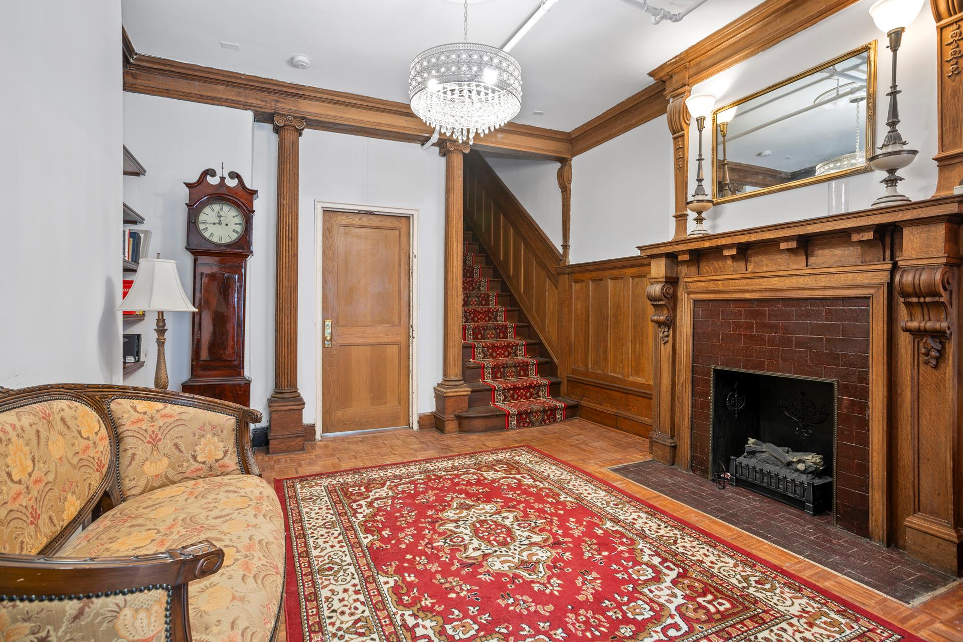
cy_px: 321
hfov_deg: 93.3
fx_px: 455
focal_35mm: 17
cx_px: 482
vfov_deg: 70.4
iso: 100
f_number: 8
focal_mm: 17
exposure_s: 2
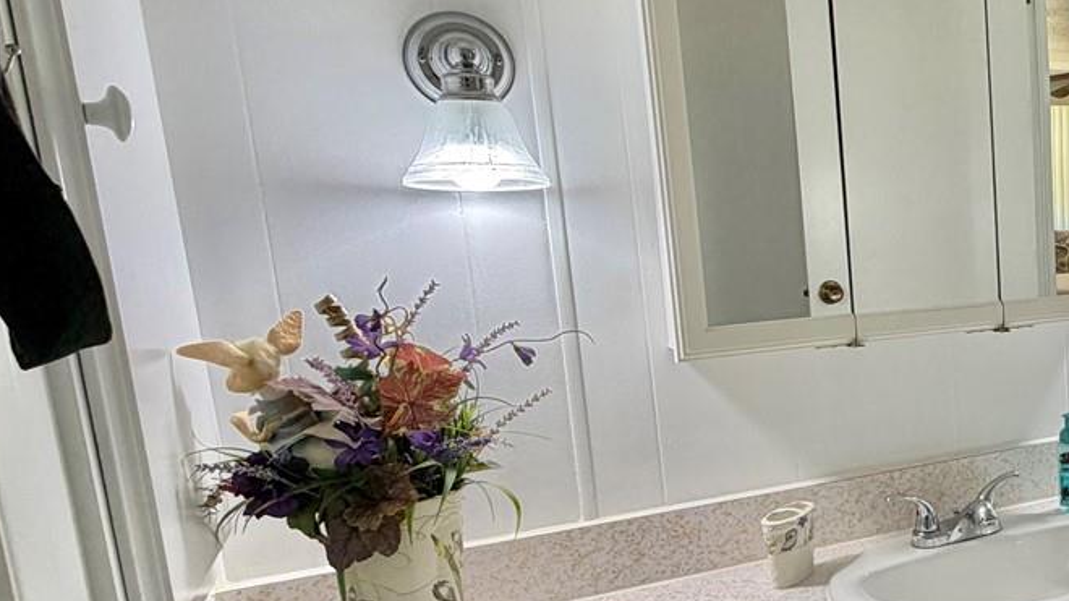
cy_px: 373
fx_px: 1049
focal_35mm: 37
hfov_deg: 44.8
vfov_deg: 31.8
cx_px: 1097
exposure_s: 1/120
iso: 160
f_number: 2.2
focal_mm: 2.22
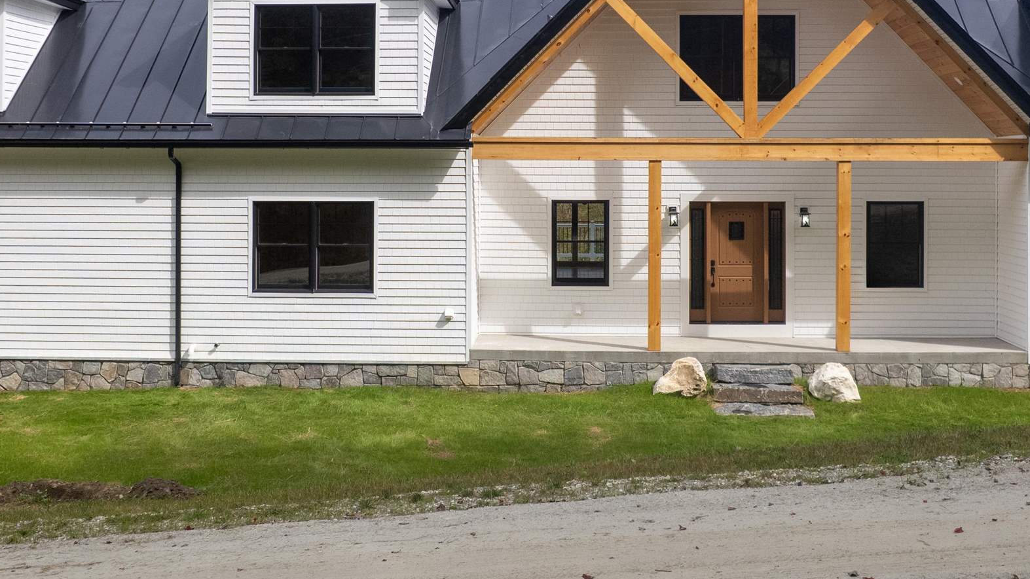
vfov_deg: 26.2
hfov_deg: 45.5
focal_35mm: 45
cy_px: 143
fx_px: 1229
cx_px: 519
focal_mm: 8.38
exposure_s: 1/160
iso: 130
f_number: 2.8
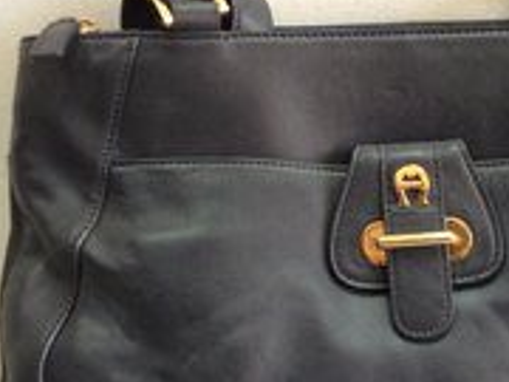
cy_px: 276
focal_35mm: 61
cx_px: 385
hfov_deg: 31.1
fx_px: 897
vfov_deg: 23.8
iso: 50
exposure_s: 1/24
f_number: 2.4
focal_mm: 3.3
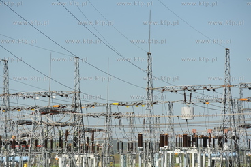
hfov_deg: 10.2
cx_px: 120
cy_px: 87
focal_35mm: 201
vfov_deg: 6.8
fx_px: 1401
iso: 200
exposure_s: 1/320
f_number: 5.6
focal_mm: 185
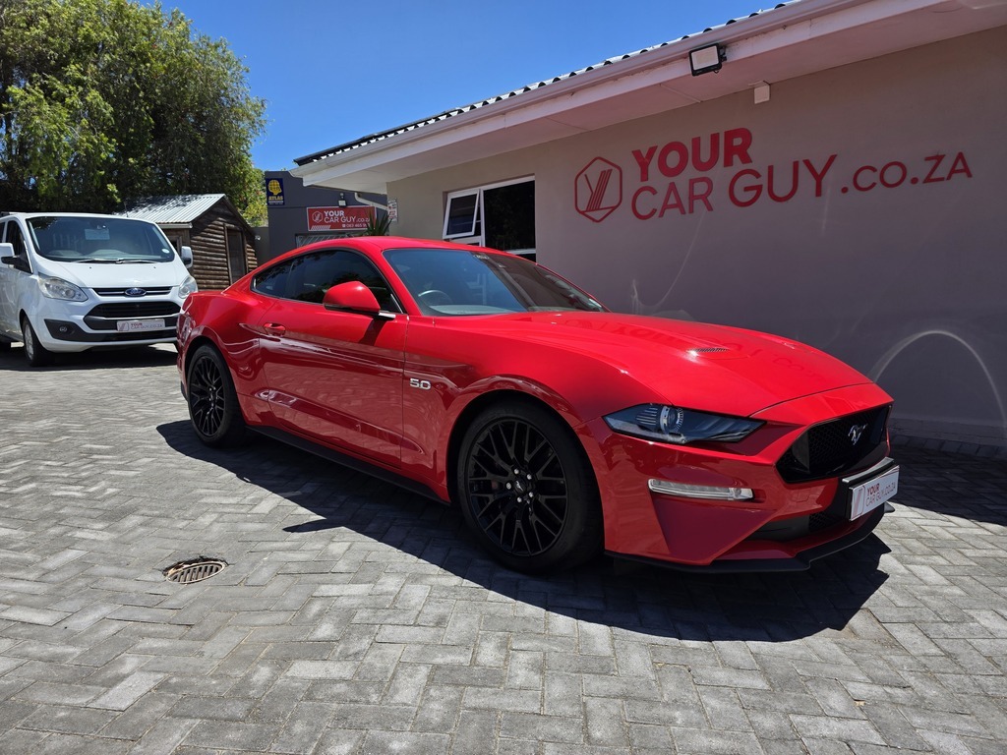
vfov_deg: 58.9
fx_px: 669
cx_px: 504
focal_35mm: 23
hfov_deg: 73.9
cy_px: 378
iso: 80
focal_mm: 6.3
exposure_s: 1/4766
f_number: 1.7
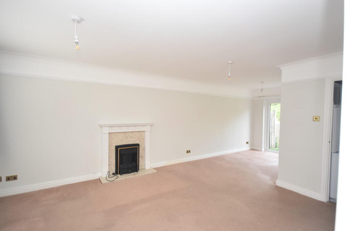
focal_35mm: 17
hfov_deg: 92.4
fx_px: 166
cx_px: 174
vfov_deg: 69.7
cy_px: 116
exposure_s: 1/160
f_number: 4.5
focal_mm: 11.5
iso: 800
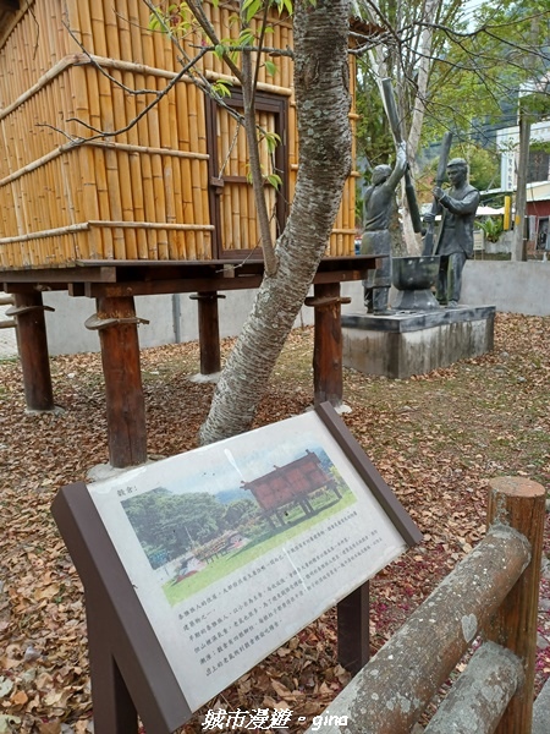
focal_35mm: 25
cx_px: 275
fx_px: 530
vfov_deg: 69.4
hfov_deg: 54.9
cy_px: 367
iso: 32
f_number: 1.8
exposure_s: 1/150
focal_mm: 4.6
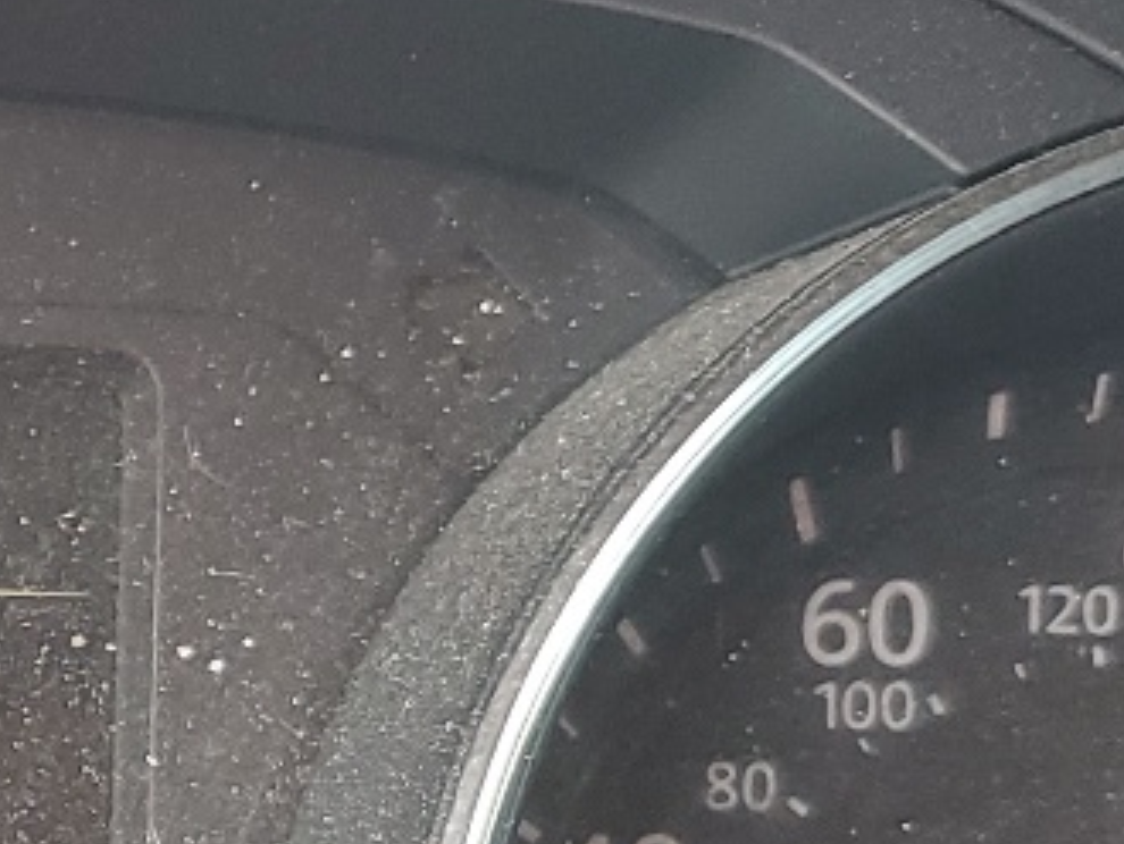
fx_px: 4094
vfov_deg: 11.5
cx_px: -290
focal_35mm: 126
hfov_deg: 15.0
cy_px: 1086
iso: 75
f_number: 1.5
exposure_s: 1/120
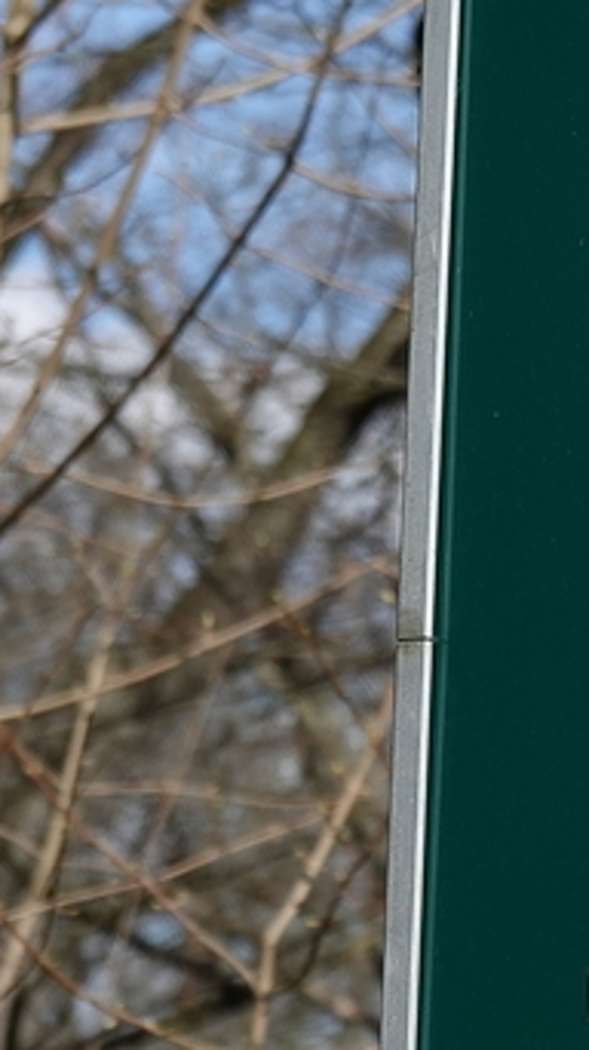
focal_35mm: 248
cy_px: 637
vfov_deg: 8.7
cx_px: 1356
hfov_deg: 4.8
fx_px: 6896
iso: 125
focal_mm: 29.67
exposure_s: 1/1000
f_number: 4
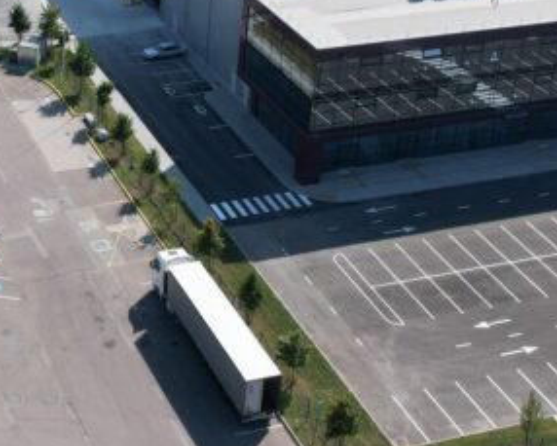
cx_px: 35
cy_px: 122
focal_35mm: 74
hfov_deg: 24.8
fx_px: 1220
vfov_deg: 20.6
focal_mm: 8.38
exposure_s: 1/2000
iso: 200
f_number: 2.8
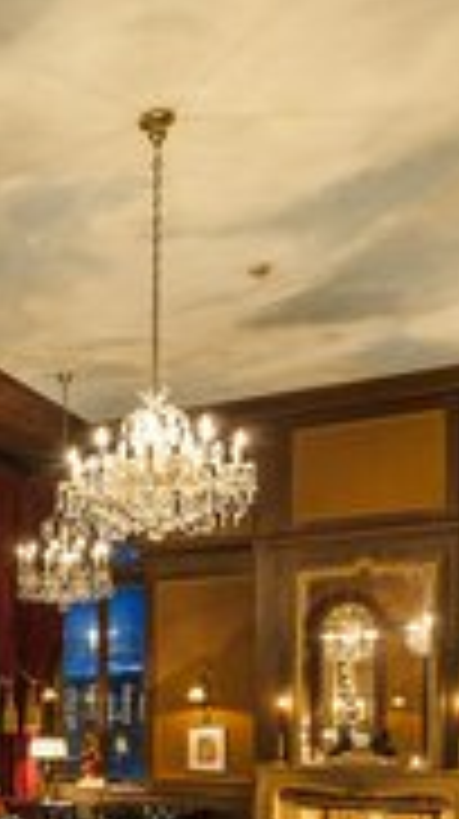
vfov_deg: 41.0
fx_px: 1020
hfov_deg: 21.4
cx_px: -225
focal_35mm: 47
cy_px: 704
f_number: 8
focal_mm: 17
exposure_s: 2
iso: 400
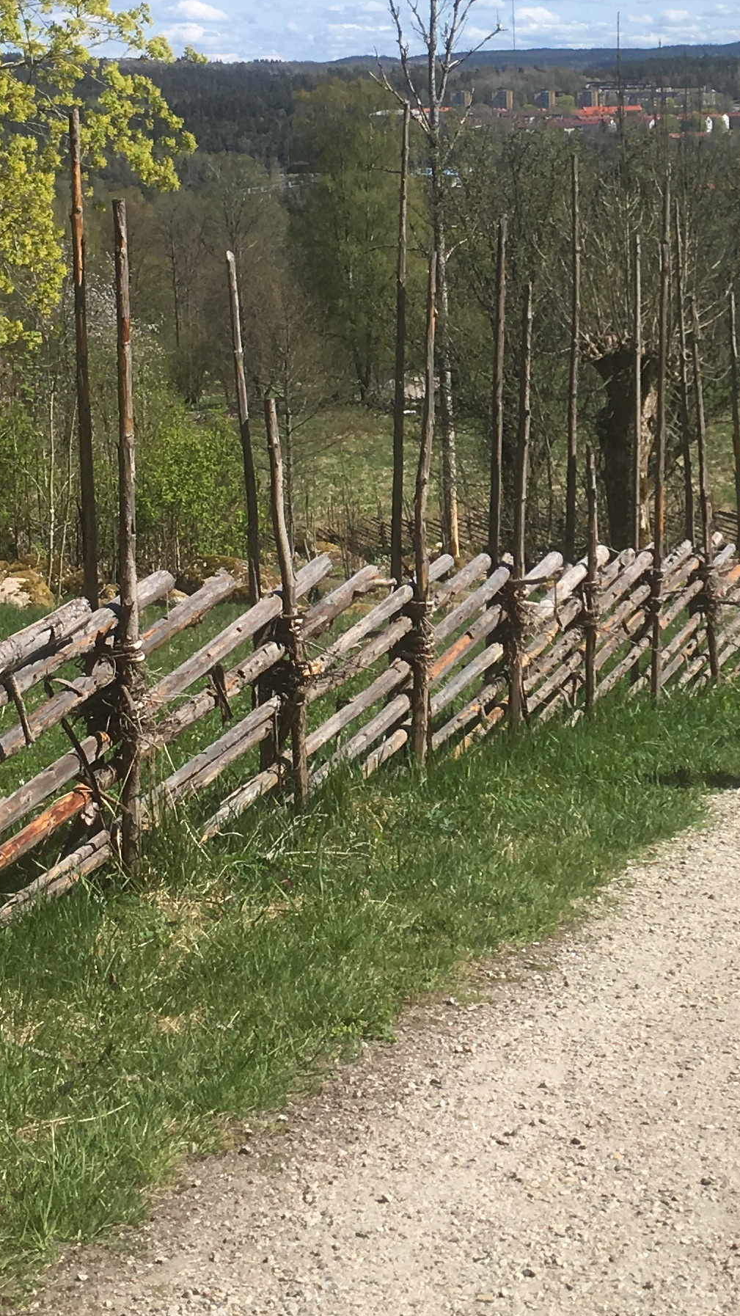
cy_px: 366
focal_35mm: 71
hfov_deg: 16.7
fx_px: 2477
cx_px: 681
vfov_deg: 29.4
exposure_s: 1/1538
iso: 25
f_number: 2.2
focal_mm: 4.15
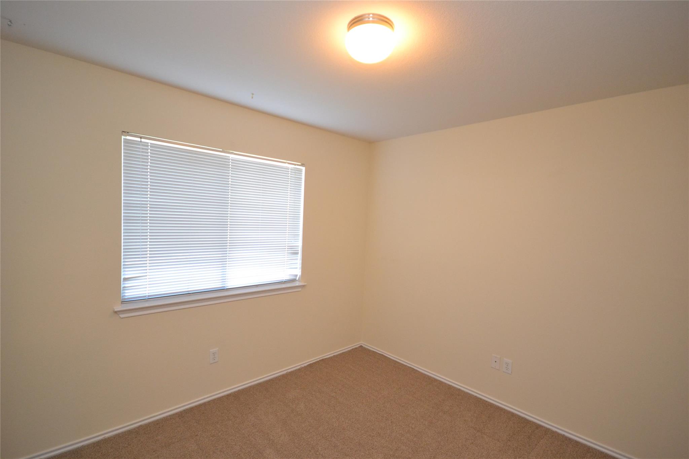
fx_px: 316
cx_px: 344
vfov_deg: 72.0
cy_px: 230
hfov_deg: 95.0
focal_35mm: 16
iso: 1400
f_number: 4.2
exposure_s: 1/60
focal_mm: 11
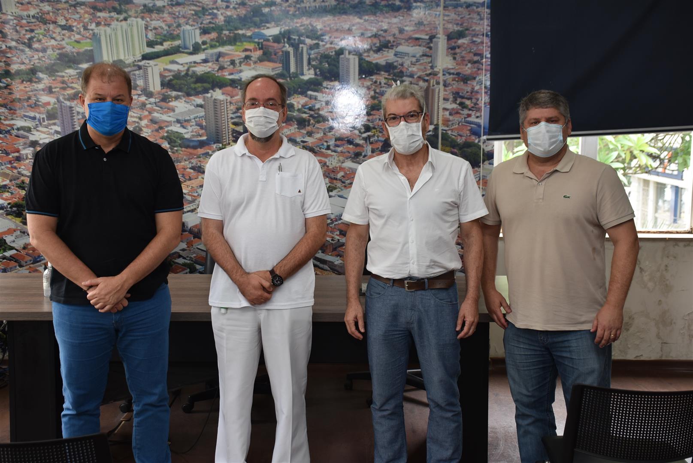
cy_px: 232
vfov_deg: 29.9
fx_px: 867
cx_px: 346
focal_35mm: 45
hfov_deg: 43.6
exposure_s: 1/60
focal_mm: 30
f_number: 4
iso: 280
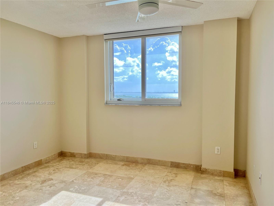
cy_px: 103
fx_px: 206
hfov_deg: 67.3
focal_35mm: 26
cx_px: 137
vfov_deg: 53.1
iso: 50
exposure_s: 1/437
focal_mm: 5.1
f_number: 1.6
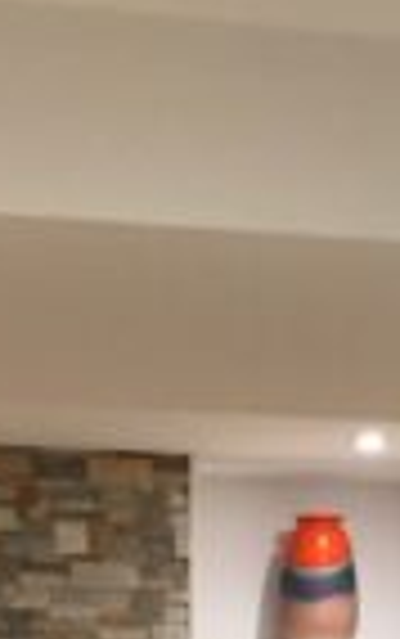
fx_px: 2663
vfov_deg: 12.6
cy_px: 1109
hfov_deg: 8.6
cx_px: 119
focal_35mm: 153
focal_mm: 4.15
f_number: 2.2
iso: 250
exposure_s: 1/33
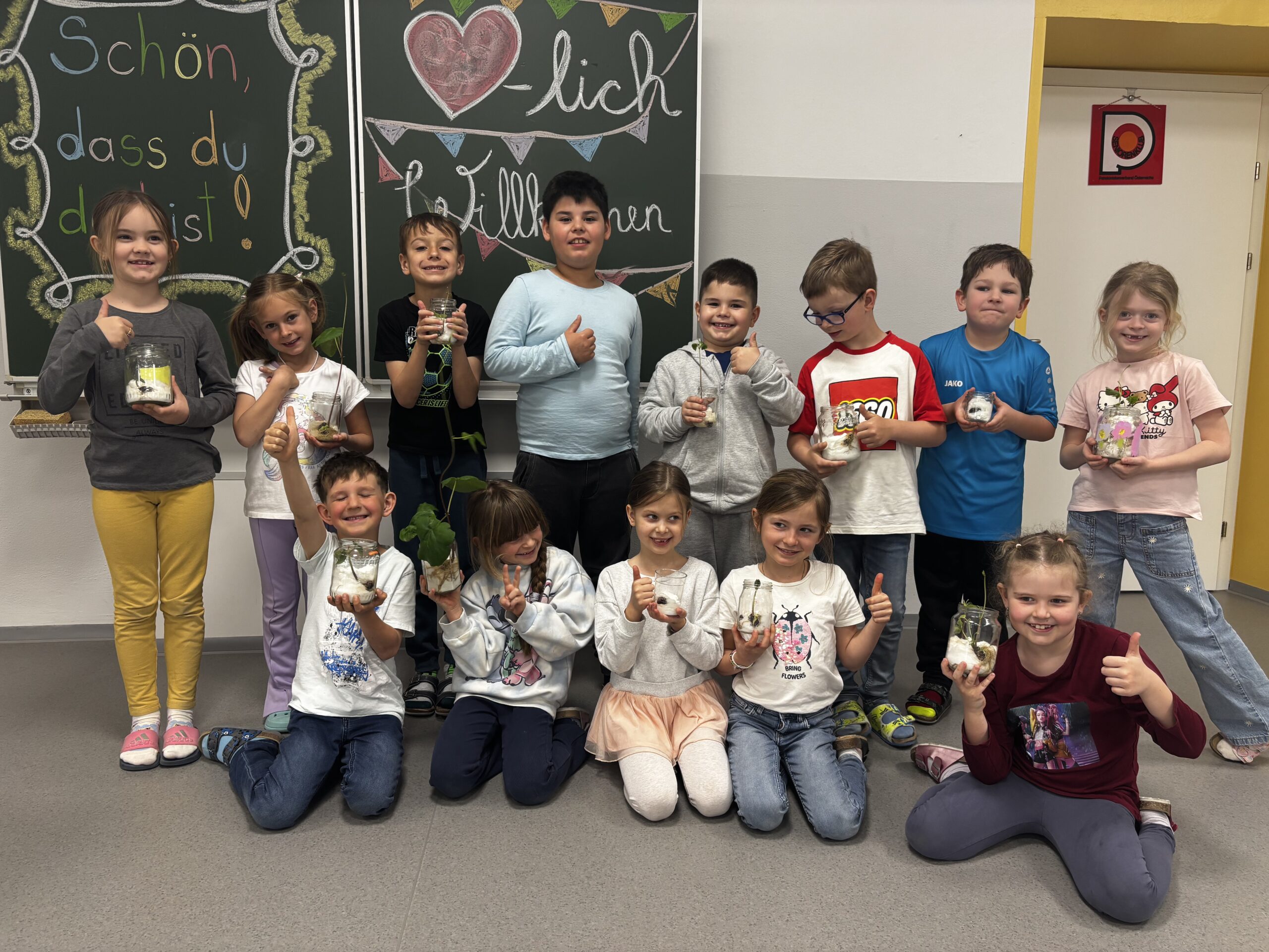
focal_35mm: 26
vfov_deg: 53.1
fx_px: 953
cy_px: 476
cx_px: 634
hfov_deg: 67.3
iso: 100
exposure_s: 1/50
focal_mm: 5.96
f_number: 1.6
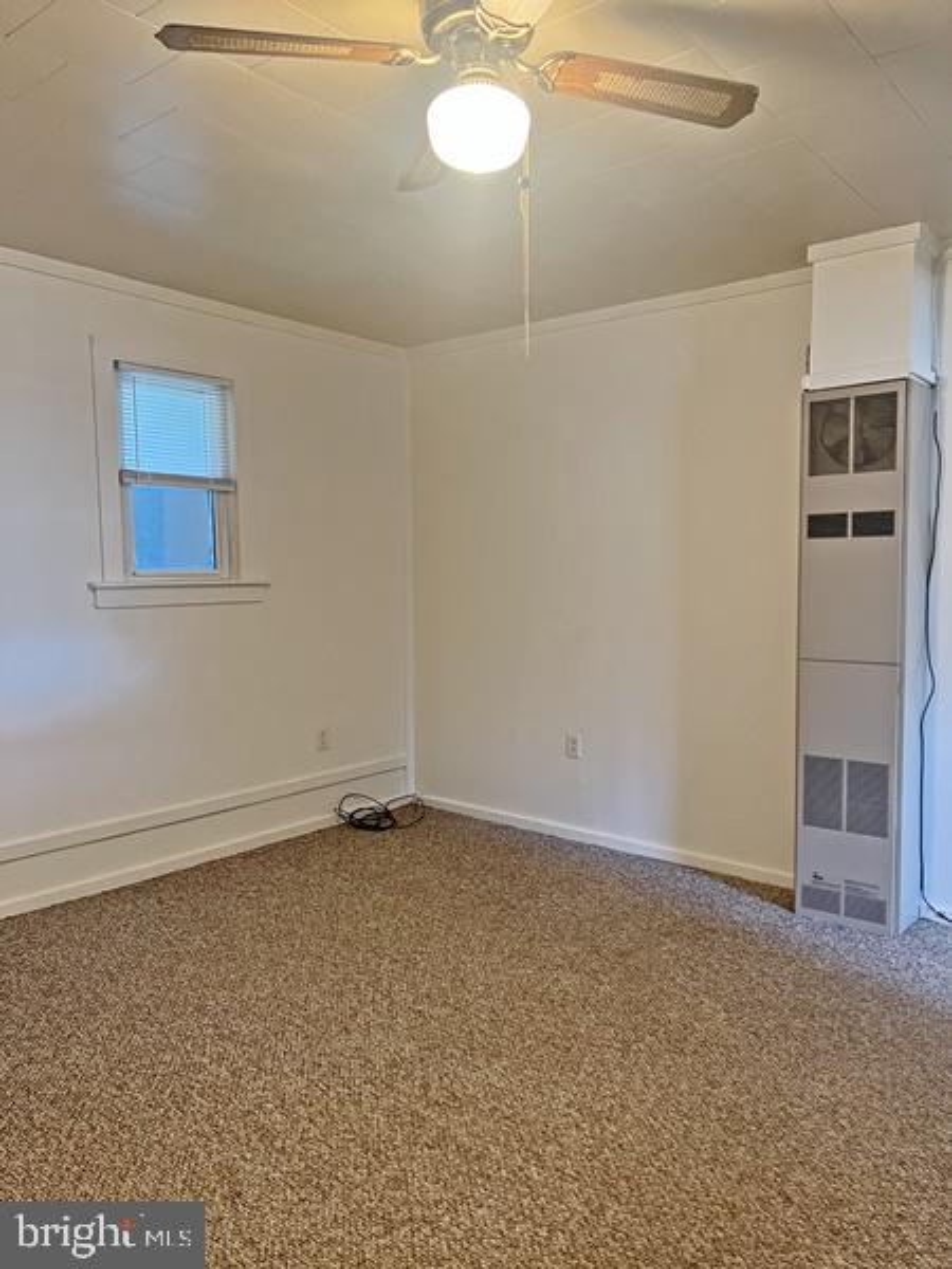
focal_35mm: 26
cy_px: 634
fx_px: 953
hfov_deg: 53.1
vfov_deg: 67.3
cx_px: 476
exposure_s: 1/60
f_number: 1.5
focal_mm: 5.7
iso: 400
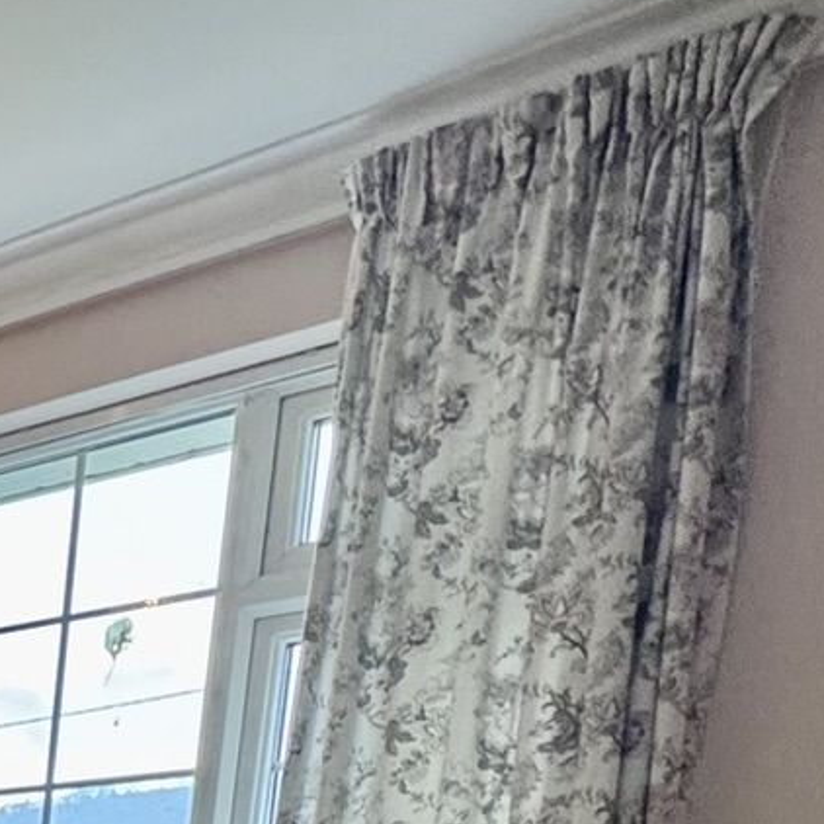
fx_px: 1616
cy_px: 1298
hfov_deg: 18.2
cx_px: -855
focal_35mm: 60
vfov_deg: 22.4
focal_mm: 2.22
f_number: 2.2
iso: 160
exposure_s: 1/100
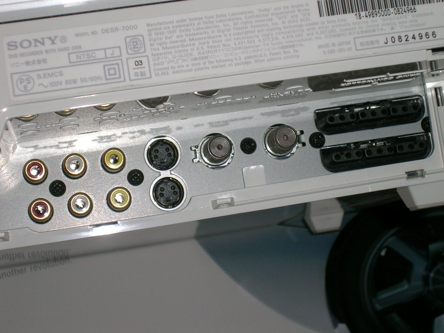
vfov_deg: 14.1
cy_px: 166
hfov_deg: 18.7
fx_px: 1347
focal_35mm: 105
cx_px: 222
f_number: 4.9
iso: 50
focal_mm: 16.2
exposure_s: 1/60.1
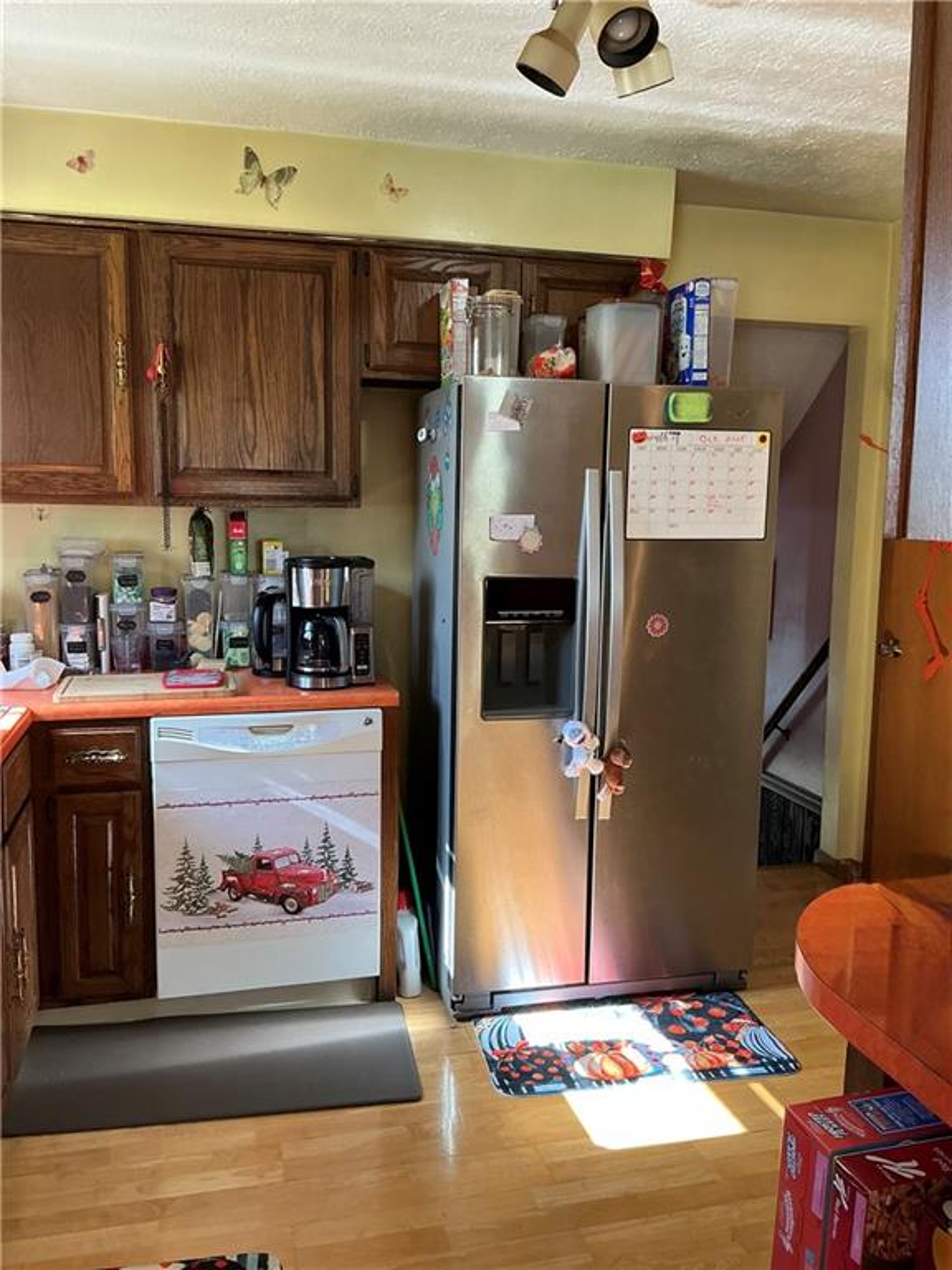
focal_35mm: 28
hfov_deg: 49.7
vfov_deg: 63.4
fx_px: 1027
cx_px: 476
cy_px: 635
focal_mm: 3
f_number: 1.8
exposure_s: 1/60
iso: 80
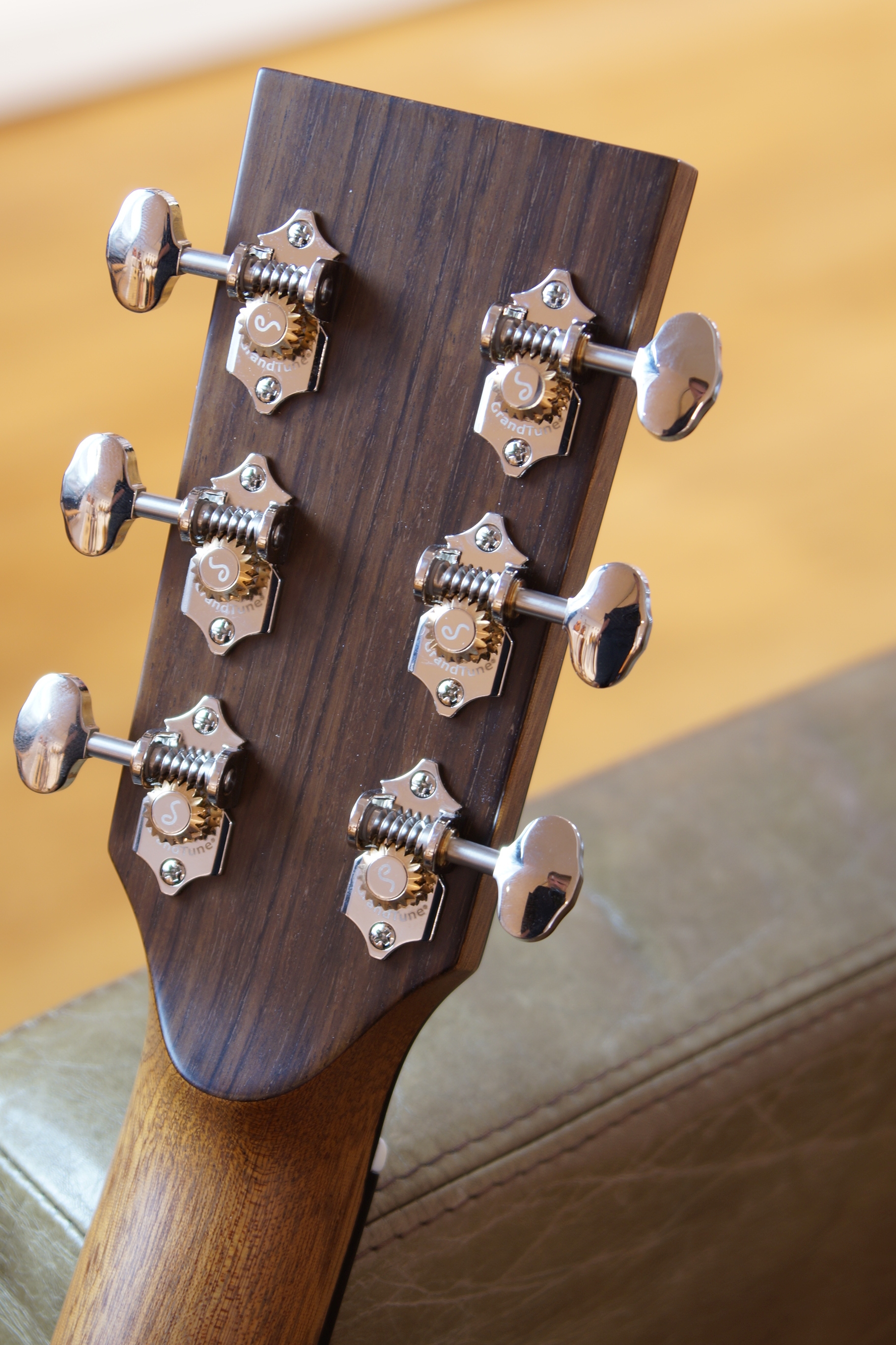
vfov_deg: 22.6
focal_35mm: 90
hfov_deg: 15.2
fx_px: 3360
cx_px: 448
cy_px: 672
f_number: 4.5
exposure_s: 1/5
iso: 100
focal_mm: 60
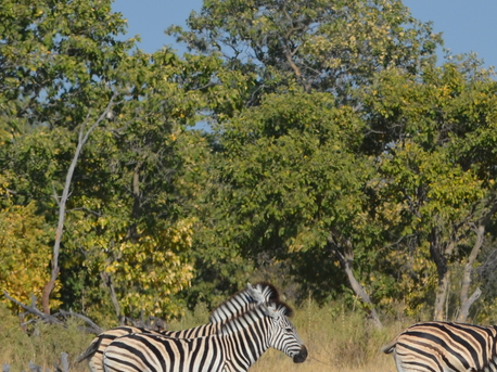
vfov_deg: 1.8
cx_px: 587
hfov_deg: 2.5
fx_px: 11552
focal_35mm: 805
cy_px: 388
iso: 200
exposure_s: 1/1000
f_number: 8
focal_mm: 200
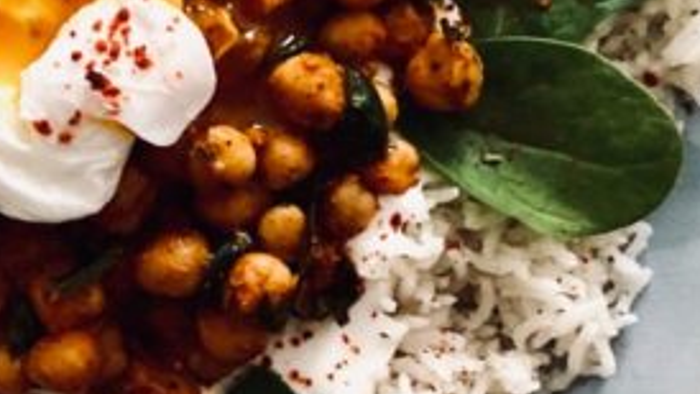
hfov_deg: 20.1
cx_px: 266
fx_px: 1967
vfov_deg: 11.4
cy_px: 284
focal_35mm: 106
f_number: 1.8
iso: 640
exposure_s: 1/30
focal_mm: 4.25
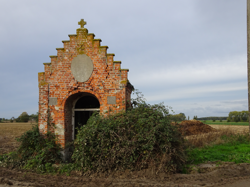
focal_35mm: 36
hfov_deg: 51.4
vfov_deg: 39.7
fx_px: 260
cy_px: 94
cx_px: 125
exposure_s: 1/320
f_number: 4
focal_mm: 6.17
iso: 80
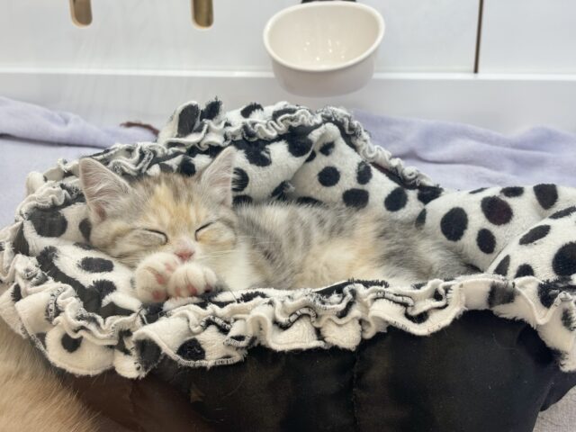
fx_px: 865
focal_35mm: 52
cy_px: 216
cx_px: 288
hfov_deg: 36.8
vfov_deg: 28.0
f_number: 1.6
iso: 32
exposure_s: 1/50
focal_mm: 5.96
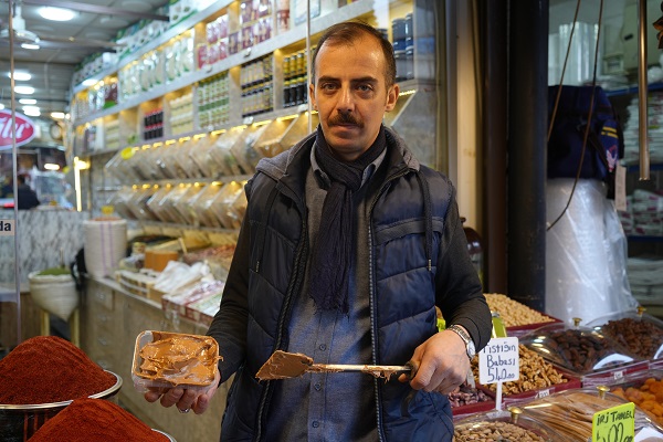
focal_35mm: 36
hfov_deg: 53.1
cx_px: 332
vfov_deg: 36.9
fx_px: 663
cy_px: 221
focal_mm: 36
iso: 640
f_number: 4
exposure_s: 1/160
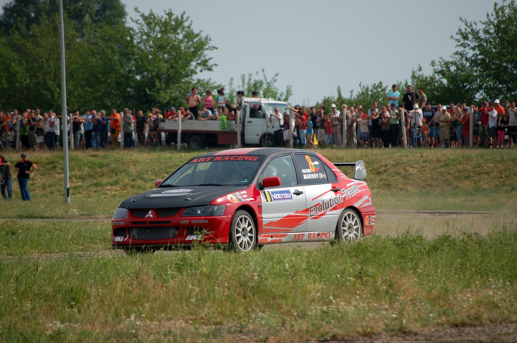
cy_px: 172
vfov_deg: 4.6
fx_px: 4304
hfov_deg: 6.9
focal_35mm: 300
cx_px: 258
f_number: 5.6
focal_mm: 200
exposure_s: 1/1000
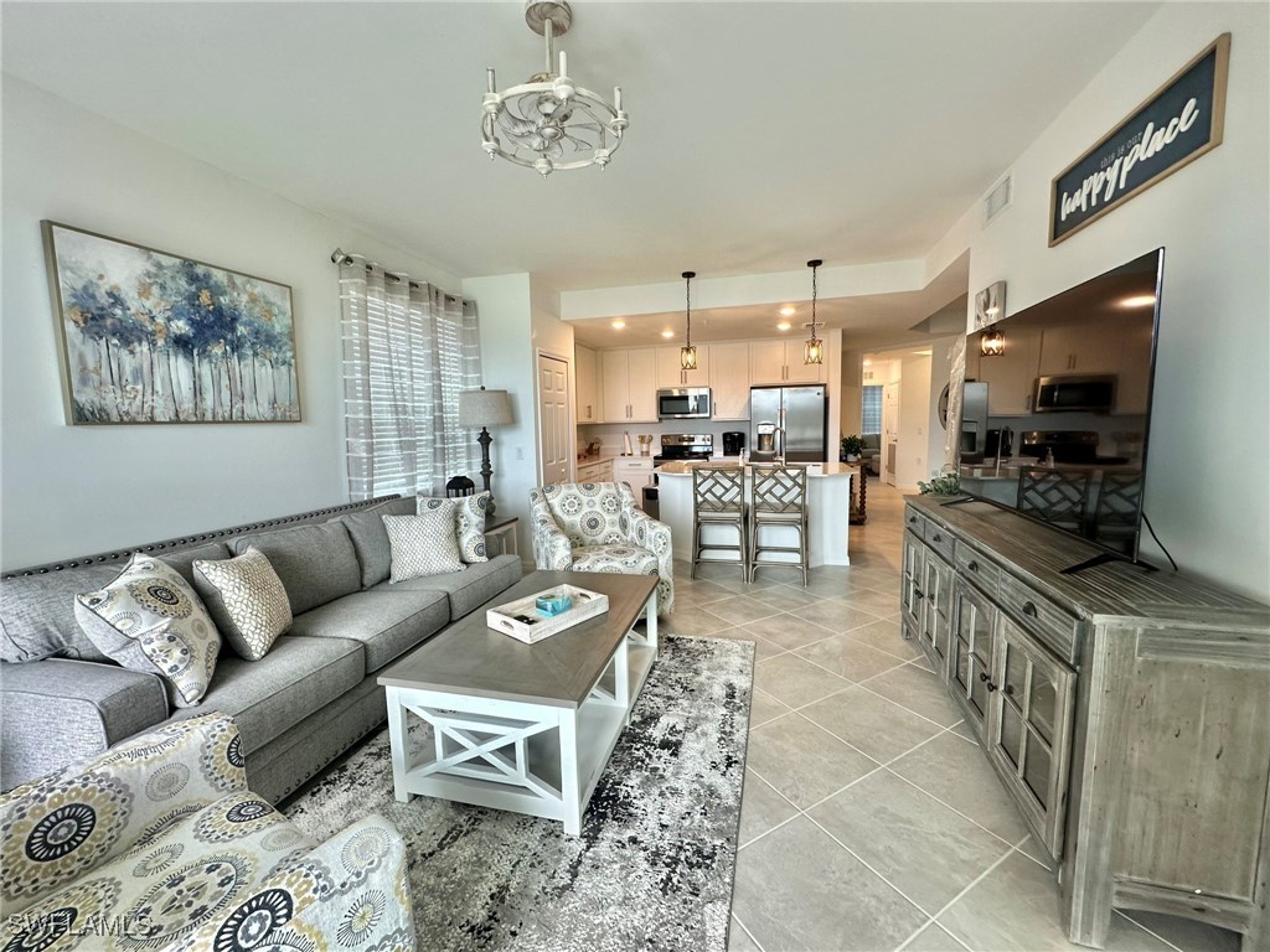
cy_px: 476
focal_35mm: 14
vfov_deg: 85.7
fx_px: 514
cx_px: 635
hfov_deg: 102.1
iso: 160
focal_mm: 2.22
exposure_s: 1/120
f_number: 2.2
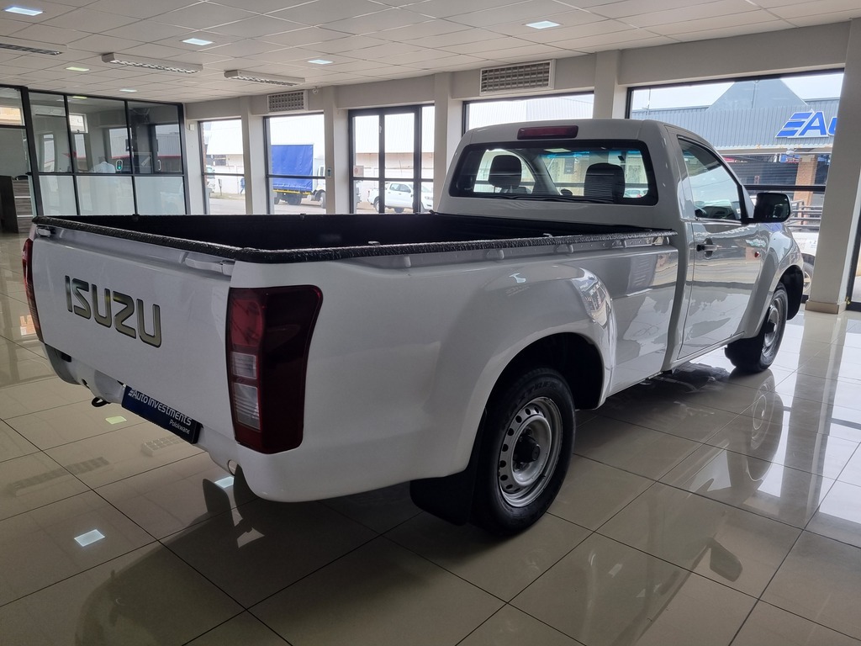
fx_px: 647
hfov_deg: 67.3
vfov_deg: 53.1
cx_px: 430
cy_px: 323
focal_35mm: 26
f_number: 1.8
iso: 50
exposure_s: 1/169
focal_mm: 5.4
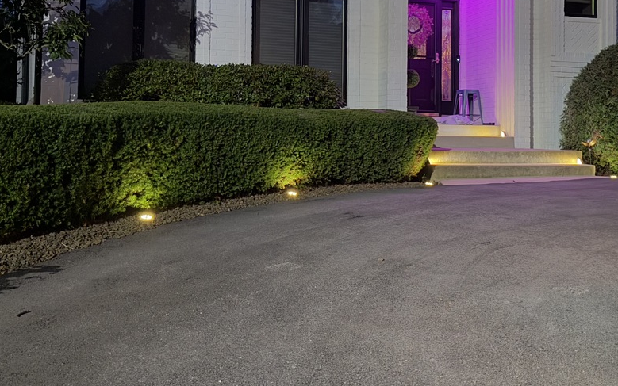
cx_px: 404
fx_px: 792
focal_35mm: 47
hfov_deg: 42.2
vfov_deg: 27.1
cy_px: 99
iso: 1600
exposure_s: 1/9
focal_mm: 6.76
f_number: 1.78
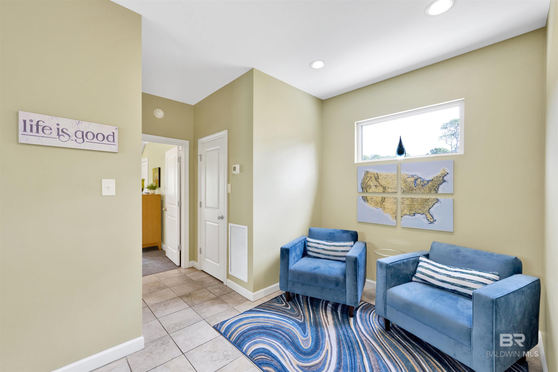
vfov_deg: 81.2
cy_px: 186
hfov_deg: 104.3
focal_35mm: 14
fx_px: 217
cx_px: 279
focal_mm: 14
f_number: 11
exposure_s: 1/40
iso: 400
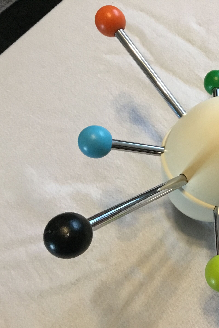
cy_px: 168
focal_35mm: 44
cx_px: 215
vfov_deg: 44.5
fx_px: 401
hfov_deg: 28.7
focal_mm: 3.3
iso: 200
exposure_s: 1/33
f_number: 2.4
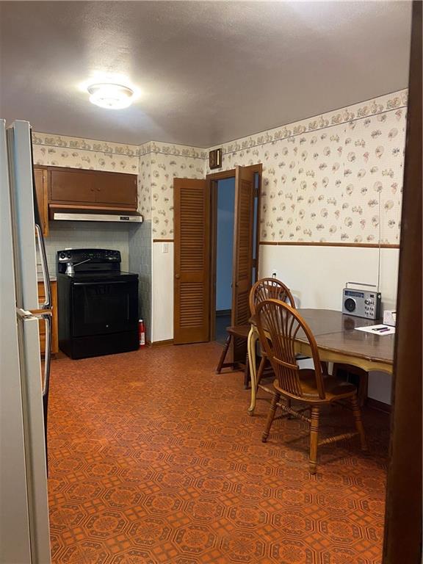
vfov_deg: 67.3
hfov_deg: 53.1
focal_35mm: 26
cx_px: 212
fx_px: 424
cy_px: 282
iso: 400
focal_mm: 4.25
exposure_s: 1/60
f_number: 1.8
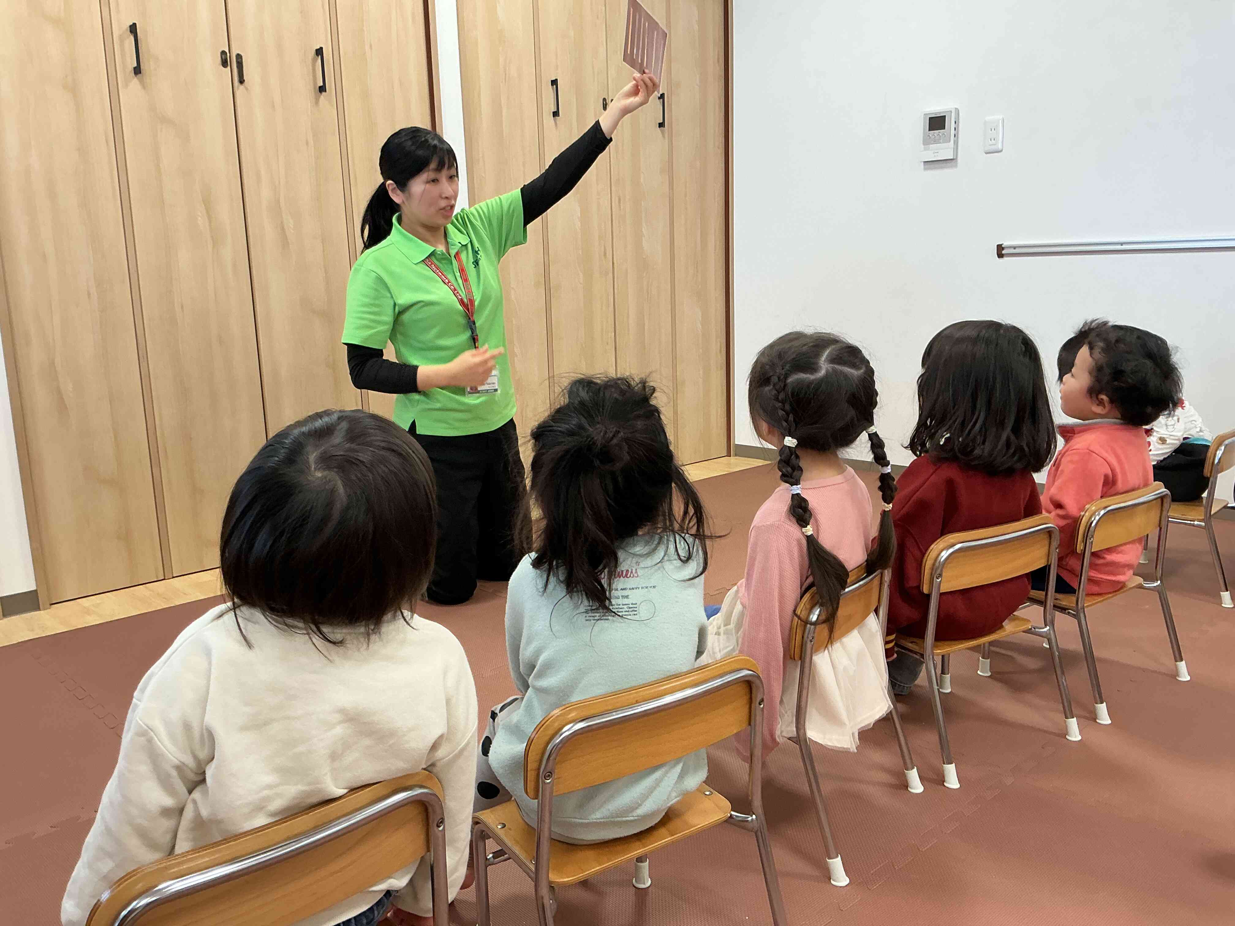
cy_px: 463
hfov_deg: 61.7
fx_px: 1035
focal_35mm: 29
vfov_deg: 48.2
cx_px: 618
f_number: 1.8
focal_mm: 3
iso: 40
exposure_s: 1/60
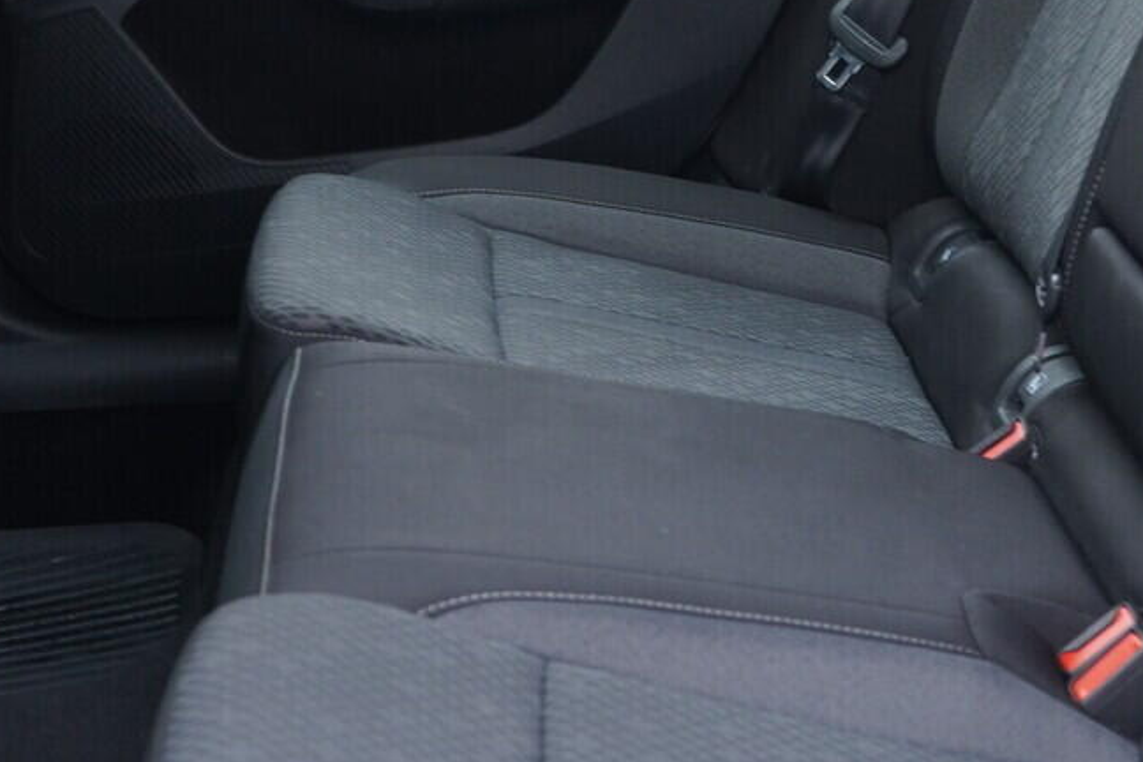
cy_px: -25
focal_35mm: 80
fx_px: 2540
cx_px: 852
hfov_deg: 25.1
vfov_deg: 16.7
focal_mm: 24
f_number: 2.8
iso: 400
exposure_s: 1/40
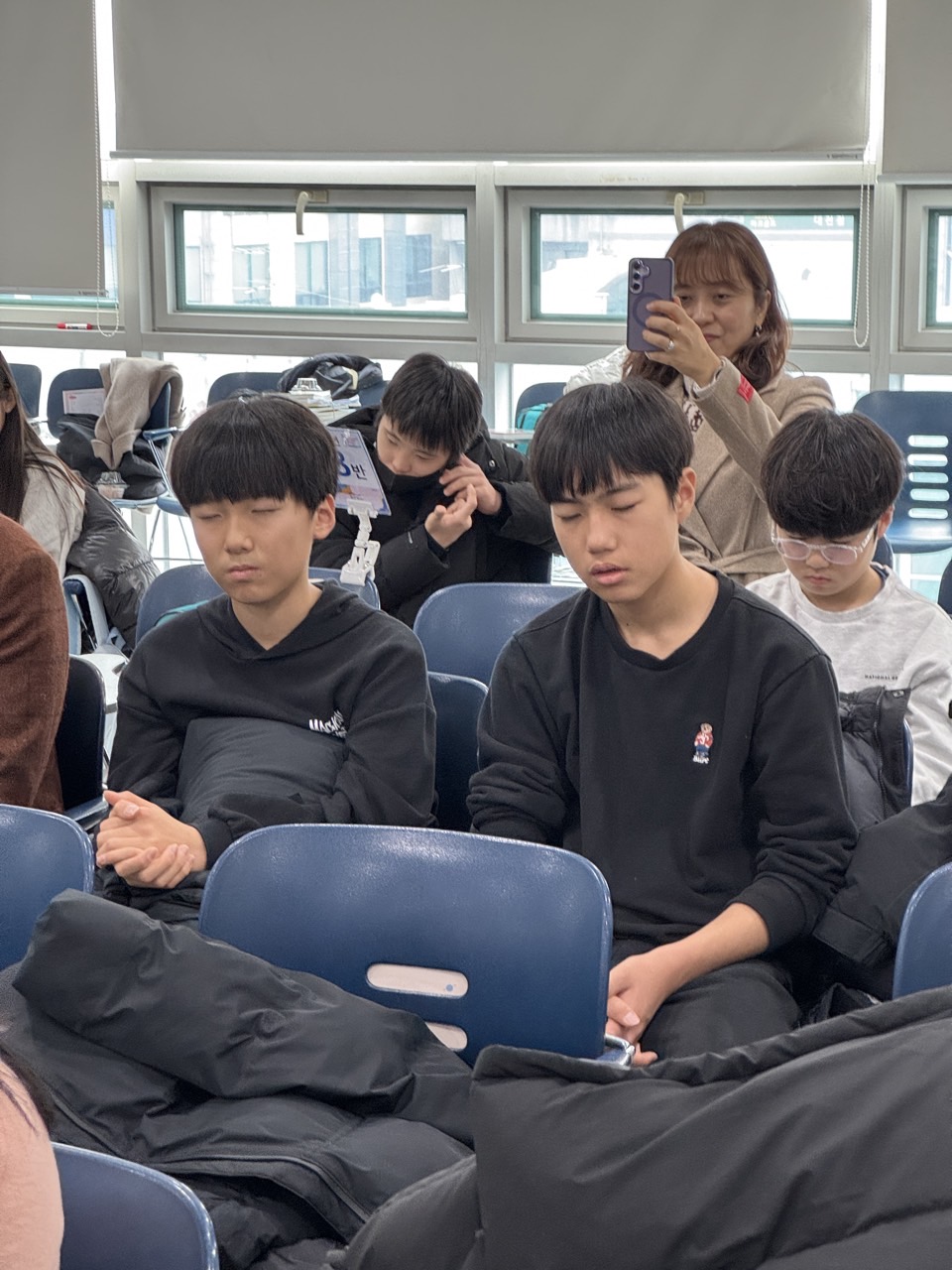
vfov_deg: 25.3
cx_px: 476
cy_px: 635
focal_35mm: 77
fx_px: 2824
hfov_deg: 19.1
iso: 250
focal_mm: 9
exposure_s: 1/60
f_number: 2.8
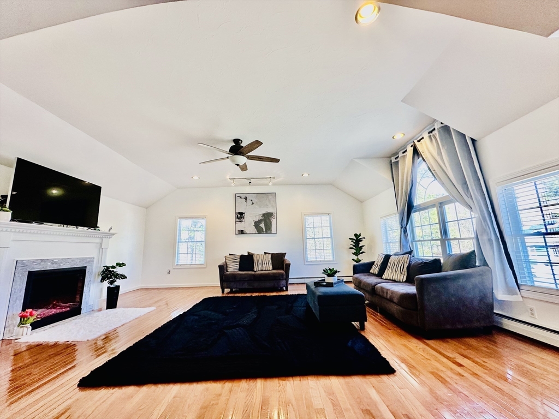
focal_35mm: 14
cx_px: 280
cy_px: 210
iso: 200
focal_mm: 2.22
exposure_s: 1/120
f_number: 2.2
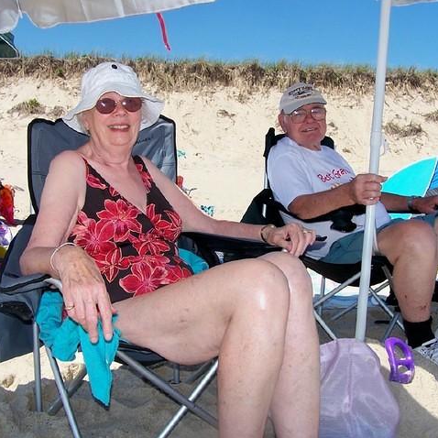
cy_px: 219
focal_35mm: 45
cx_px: 238
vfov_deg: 37.6
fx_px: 644
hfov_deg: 37.5
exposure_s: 1/500
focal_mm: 6.3
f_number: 4
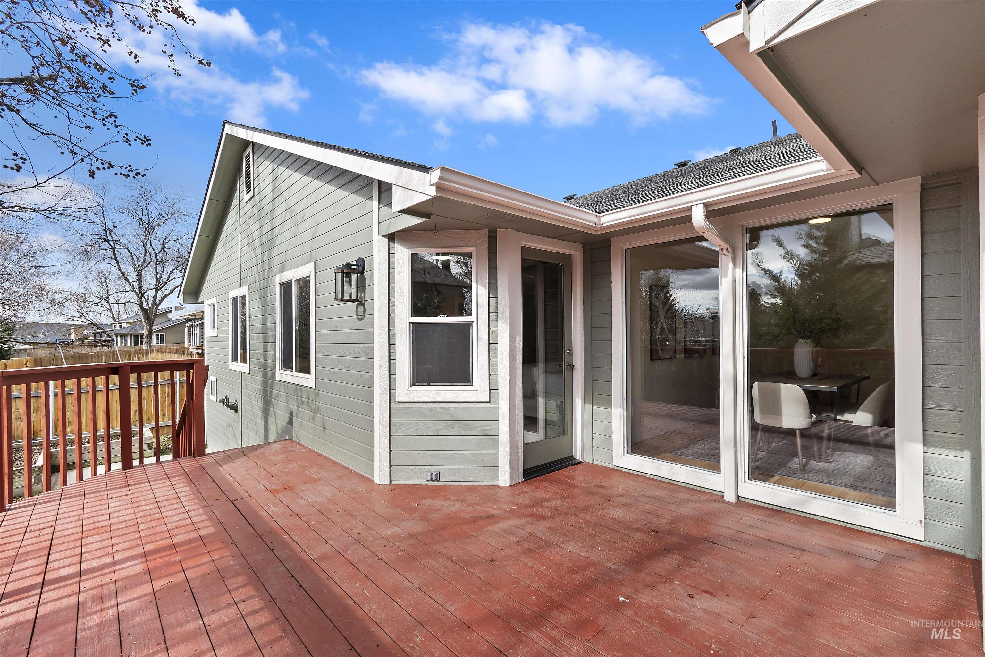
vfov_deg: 77.3
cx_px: 492
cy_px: 328
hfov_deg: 100.4
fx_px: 410
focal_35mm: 15
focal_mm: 10
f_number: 11
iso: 320
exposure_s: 1/80
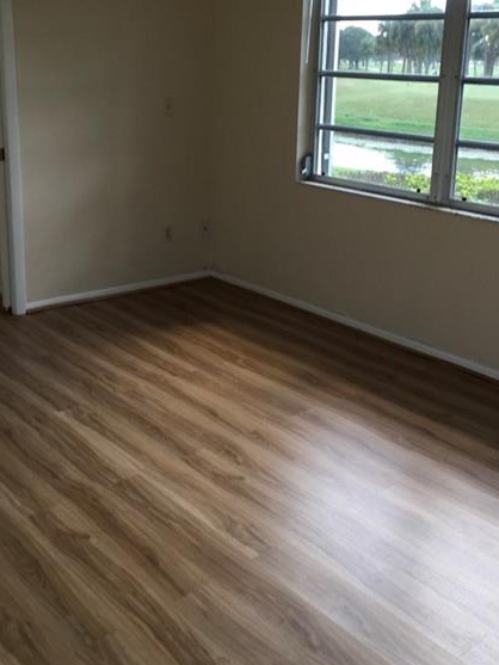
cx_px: 241
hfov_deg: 36.0
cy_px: 241
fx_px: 769
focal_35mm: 40
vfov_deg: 46.3
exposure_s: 1/120
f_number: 2.2
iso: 32
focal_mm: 4.15
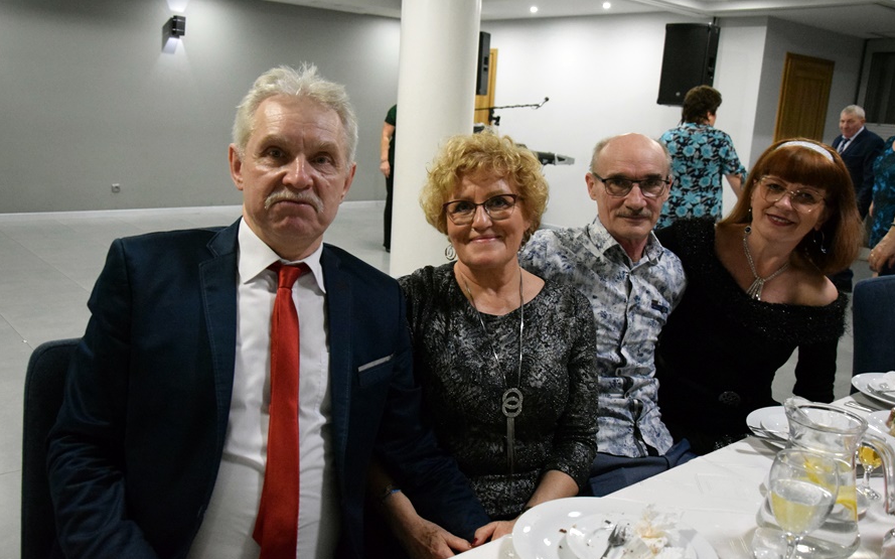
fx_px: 793
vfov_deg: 38.8
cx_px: 450
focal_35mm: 33
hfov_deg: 58.9
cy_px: 284
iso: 5600
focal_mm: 21
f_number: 4.5
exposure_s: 1/100
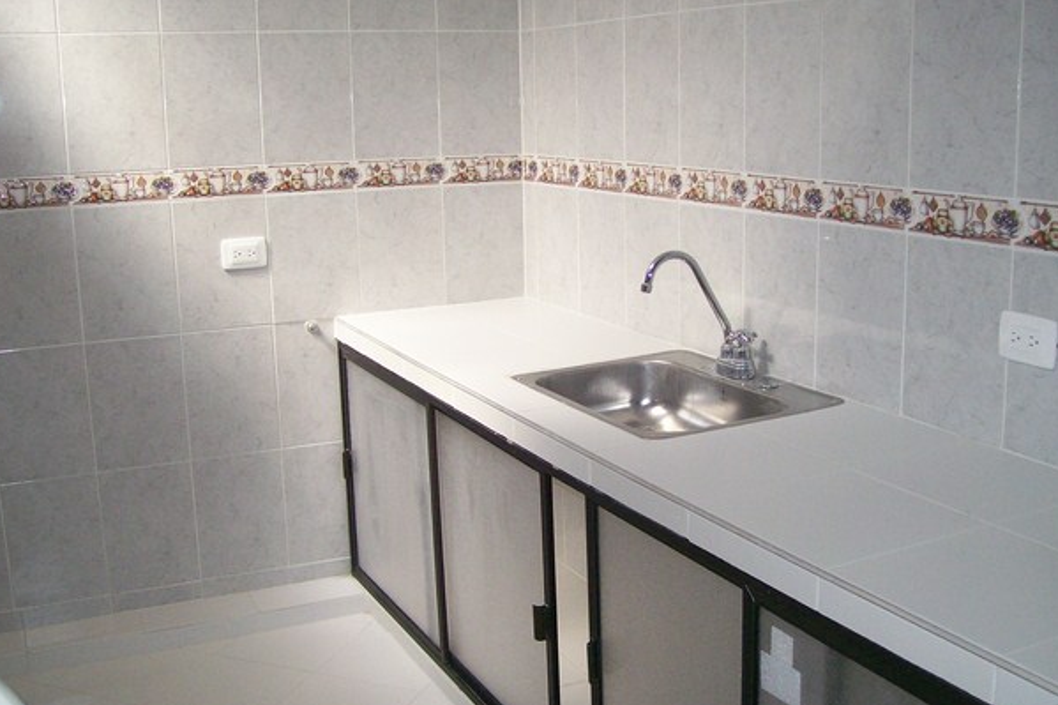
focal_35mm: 40
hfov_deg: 48.5
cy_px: 364
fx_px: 1175
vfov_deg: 33.4
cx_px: 544
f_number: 2.7
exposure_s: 1/109
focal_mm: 6
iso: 140
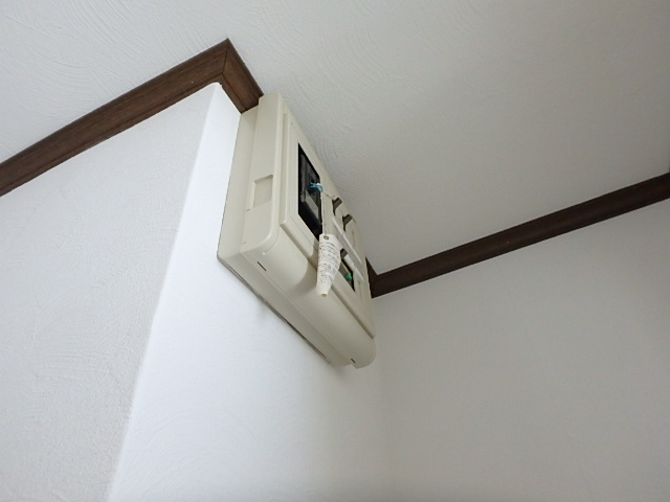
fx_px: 406
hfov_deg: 79.0
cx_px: 335
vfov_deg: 63.4
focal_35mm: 21
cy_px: 251
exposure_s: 1/30
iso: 640
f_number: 3.5
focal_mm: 3.7
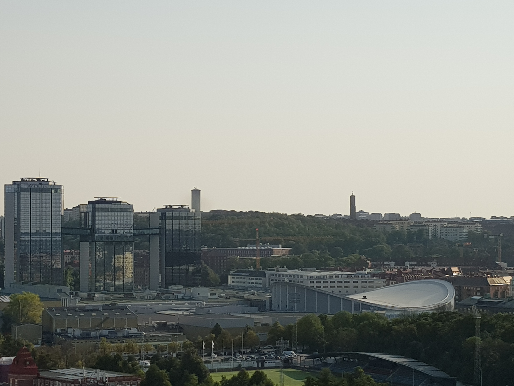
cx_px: 244
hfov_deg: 53.9
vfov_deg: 41.5
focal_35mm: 34
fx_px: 505
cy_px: 244
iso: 40
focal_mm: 4.2
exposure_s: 1/1652
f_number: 1.7
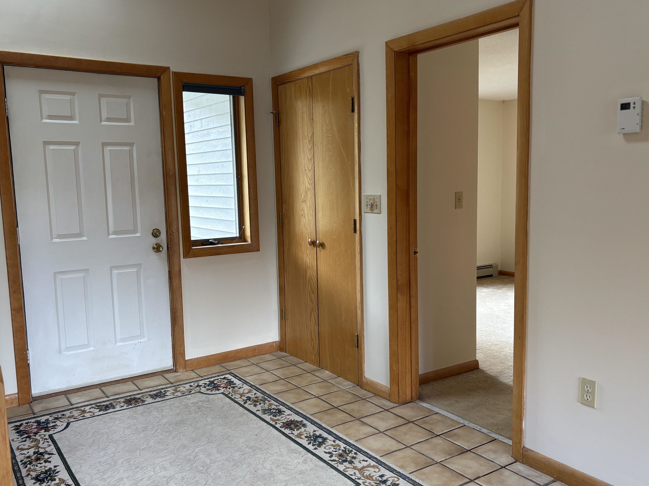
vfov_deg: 45.4
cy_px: 249
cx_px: 329
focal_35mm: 31
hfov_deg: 58.4
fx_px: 581
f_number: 1.6
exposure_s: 1/60
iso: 125
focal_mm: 5.96
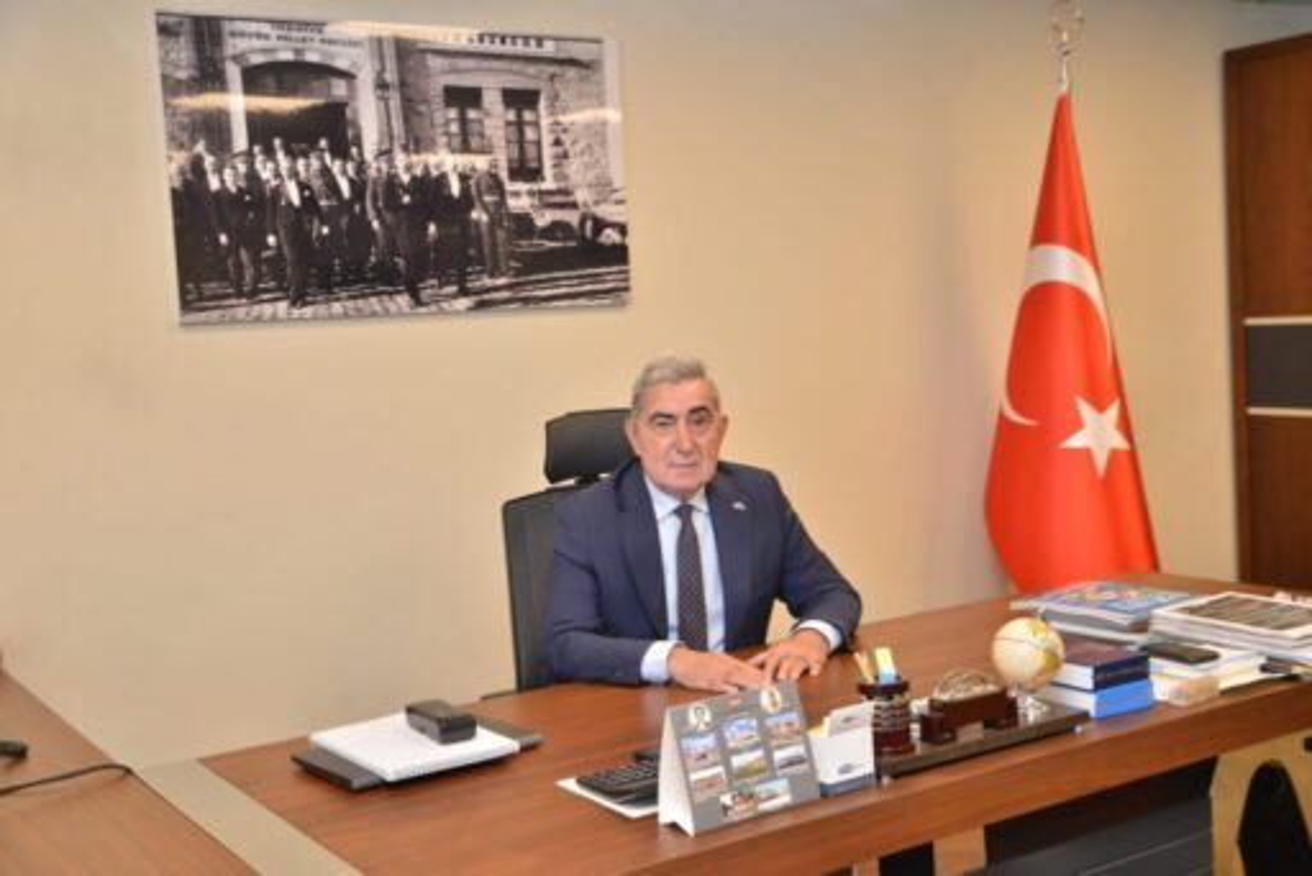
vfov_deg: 30.6
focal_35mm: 44
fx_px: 1604
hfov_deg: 44.5
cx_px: 656
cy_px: 438
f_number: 7.1
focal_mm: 44
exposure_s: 1/80
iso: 1000
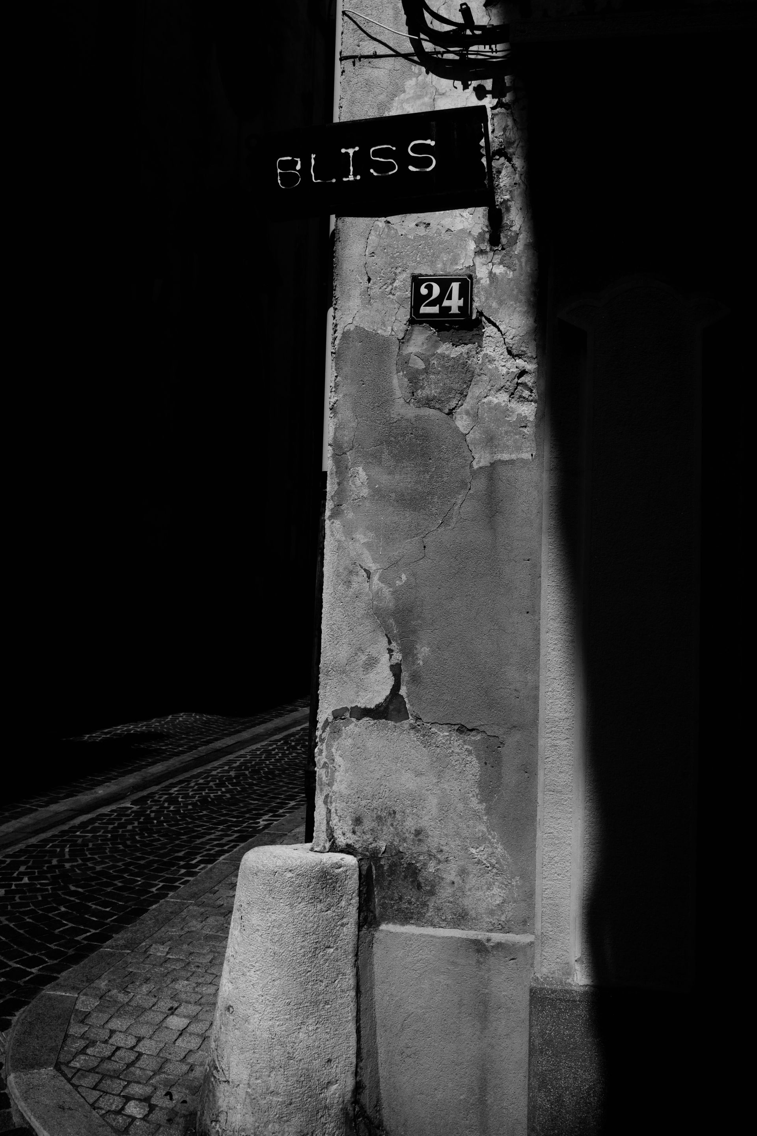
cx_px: 378
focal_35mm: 35
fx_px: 1104
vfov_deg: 54.4
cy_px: 568
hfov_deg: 37.9
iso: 100
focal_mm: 23
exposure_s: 1/3200
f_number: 6.3
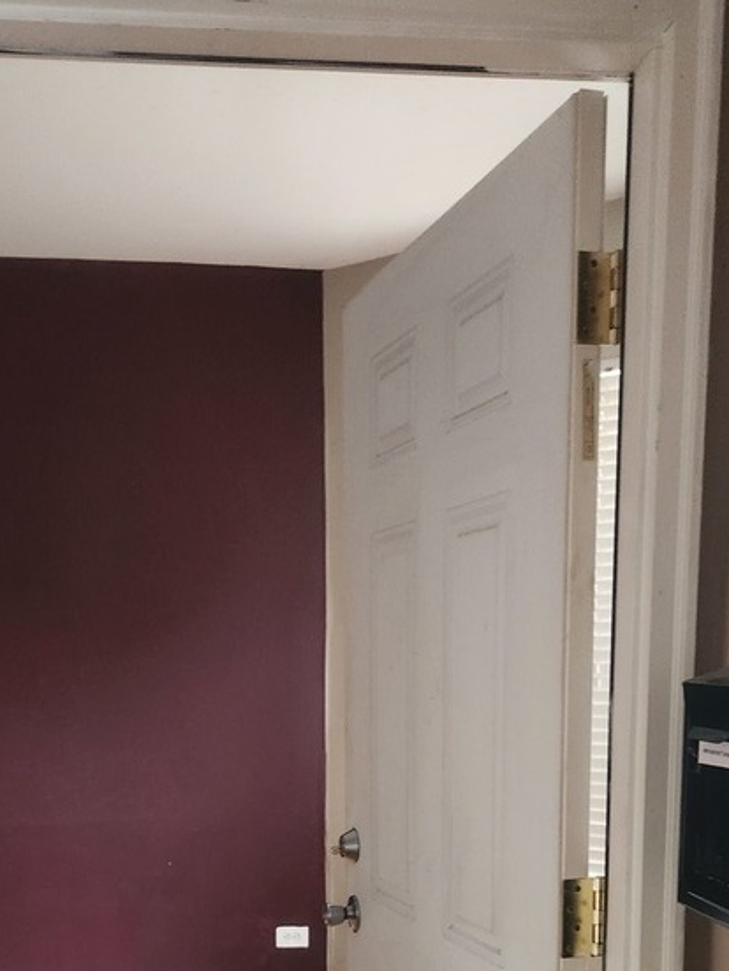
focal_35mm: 45
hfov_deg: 32.2
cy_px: 880
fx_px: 1264
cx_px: 349
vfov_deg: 39.0
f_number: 1.8
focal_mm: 5.4
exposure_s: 1/40
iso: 500
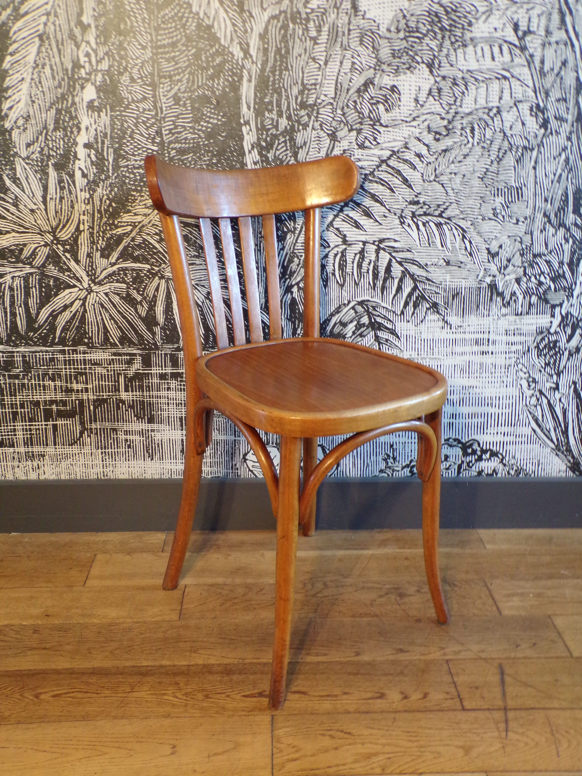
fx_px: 717
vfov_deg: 56.8
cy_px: 388
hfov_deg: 44.2
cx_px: 291
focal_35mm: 32
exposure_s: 1/17
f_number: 3.2
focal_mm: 5.8
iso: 304
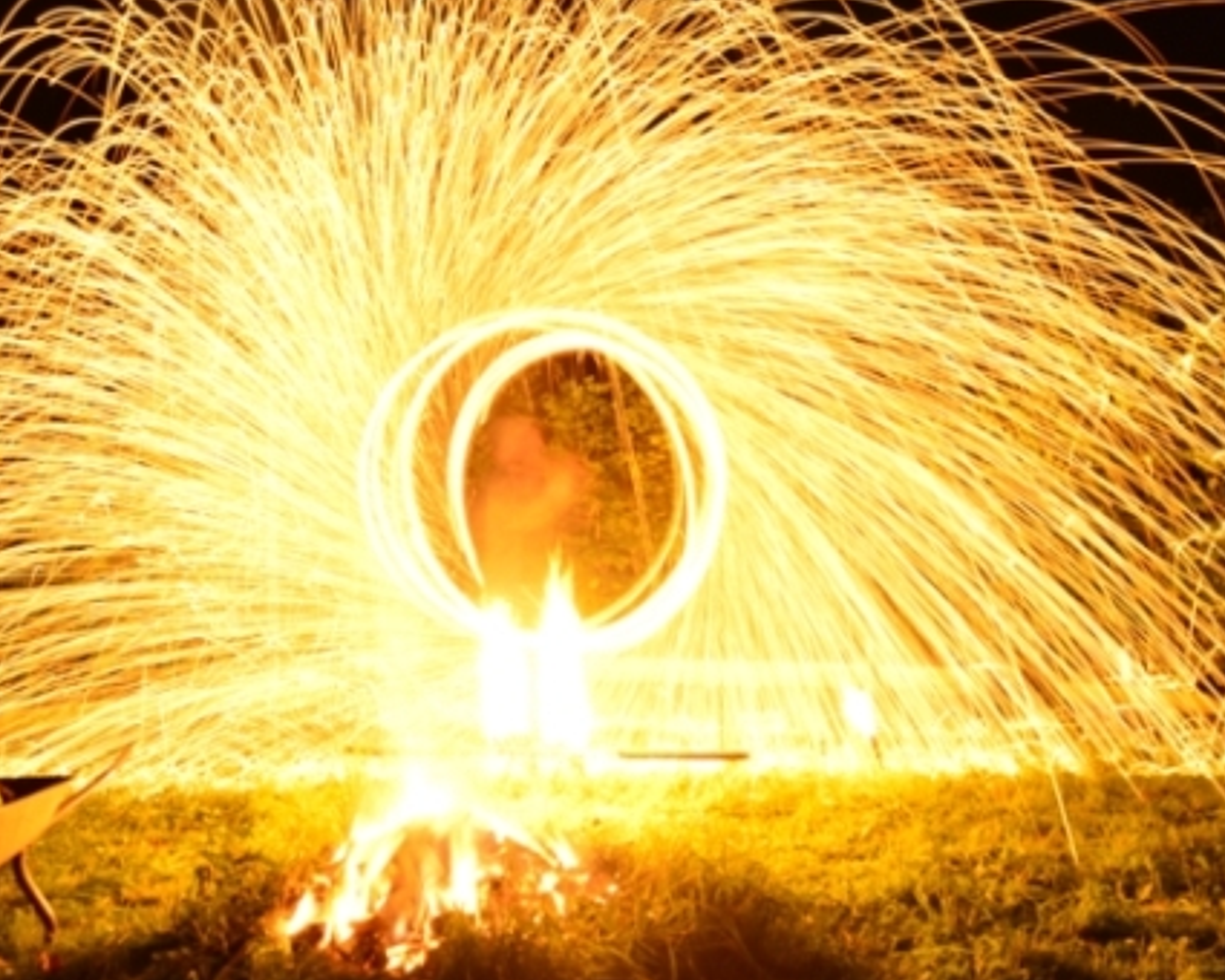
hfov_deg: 57.1
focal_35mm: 31
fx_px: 1124
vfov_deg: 47.1
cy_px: 487
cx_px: 660
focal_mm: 18
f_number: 8
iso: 800
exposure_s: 2
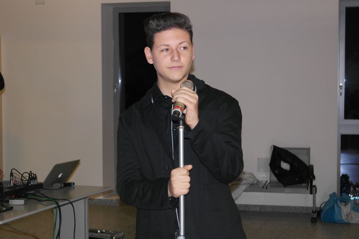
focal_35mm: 69
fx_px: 688
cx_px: 180
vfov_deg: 19.7
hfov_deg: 29.2
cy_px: 120
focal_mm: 45
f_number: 5
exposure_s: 1/60
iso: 400
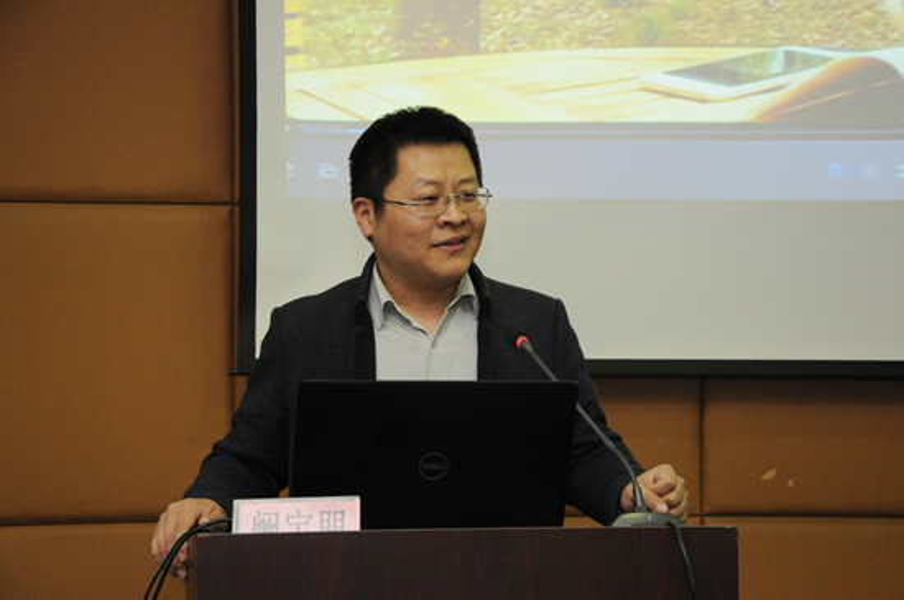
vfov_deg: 15.7
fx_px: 2181
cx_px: 452
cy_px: 300
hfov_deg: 23.4
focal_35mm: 87
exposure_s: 1/60
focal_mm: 58
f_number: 7.1
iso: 1600
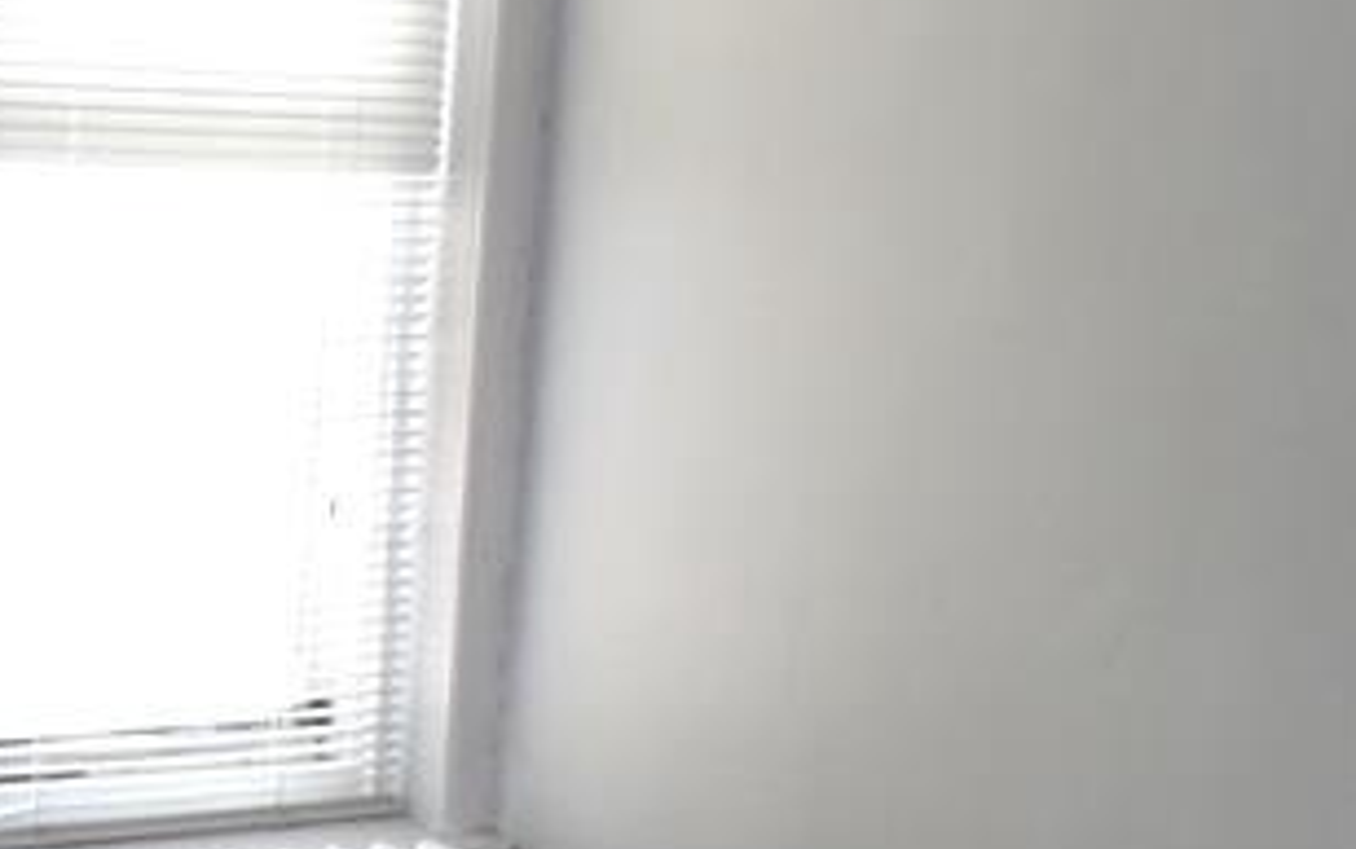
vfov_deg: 19.7
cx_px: -383
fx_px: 2441
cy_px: 475
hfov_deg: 26.6
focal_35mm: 66
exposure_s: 1/34
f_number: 3
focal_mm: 4.3
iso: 200
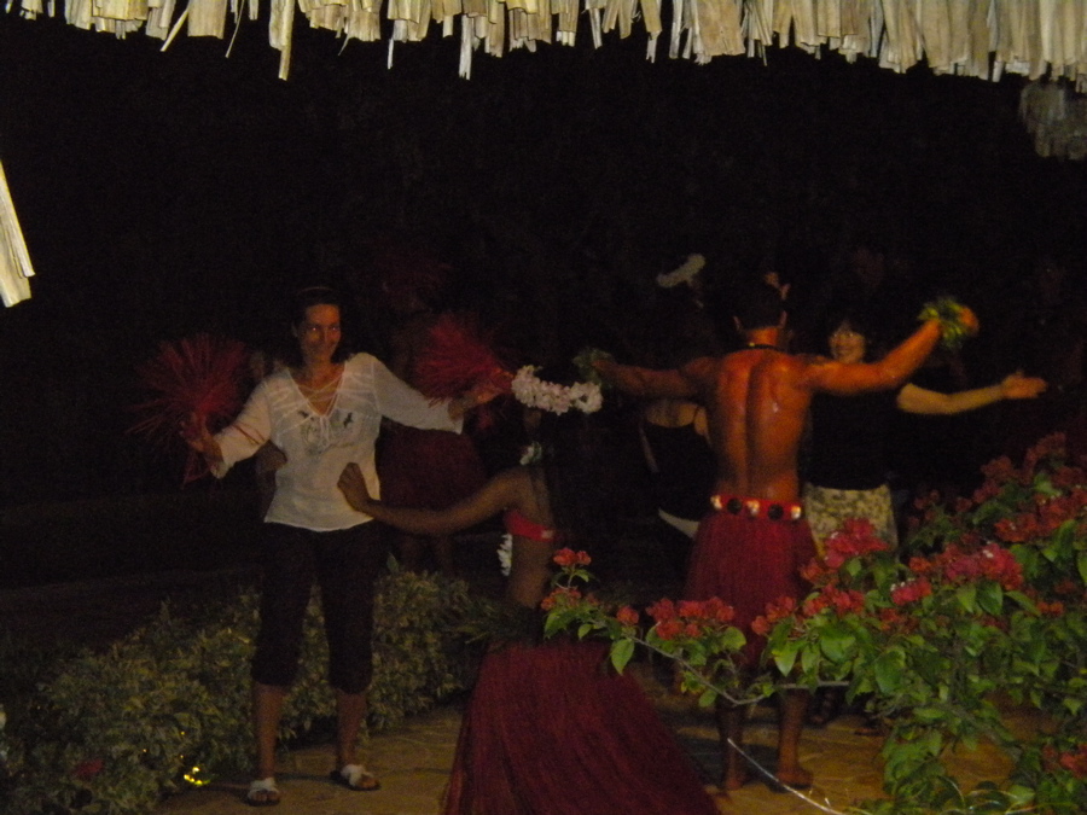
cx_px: 544
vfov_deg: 18.7
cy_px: 408
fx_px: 2481
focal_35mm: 79
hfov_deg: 24.7
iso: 800
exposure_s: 1/60
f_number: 5.1
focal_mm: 14.3
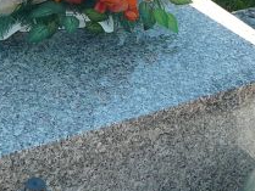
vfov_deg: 13.3
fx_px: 789
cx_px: 41
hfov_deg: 18.2
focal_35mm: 107
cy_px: -64
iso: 80
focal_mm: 5.2
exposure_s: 1/400
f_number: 2.8
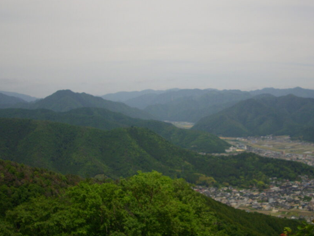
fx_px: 426
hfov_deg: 40.3
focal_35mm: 47
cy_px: 101
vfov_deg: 30.9
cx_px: 179
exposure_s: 1/800
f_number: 5.6
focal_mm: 6.2
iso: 100
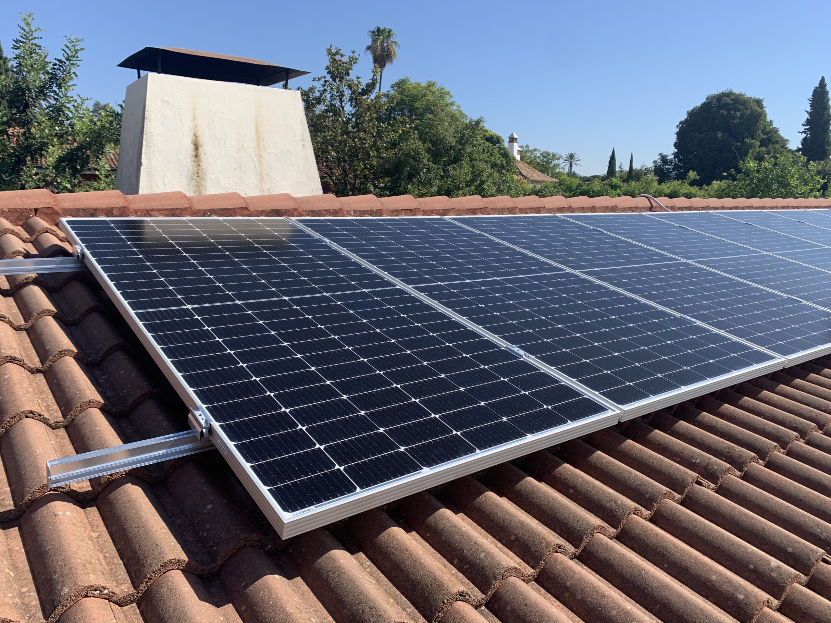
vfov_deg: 53.1
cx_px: 416
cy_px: 312
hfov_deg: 67.3
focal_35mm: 26
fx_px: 624
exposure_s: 1/1779
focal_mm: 4.25
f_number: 1.8
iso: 25
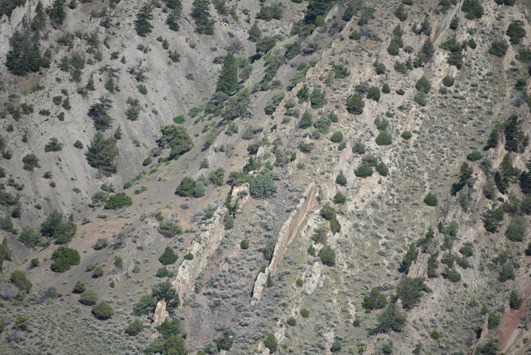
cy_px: 178
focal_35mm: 300
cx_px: 266
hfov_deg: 6.9
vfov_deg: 4.6
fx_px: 4426
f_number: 5.6
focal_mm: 300
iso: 140
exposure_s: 1/640
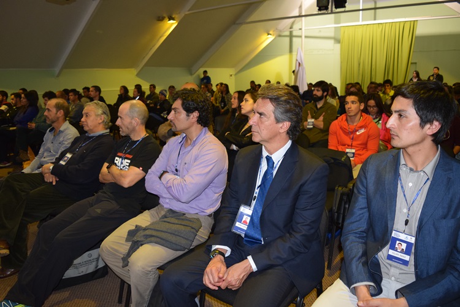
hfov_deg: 67.4
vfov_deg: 47.9
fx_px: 345
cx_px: 230
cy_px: 154
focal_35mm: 27
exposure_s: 1/60
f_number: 3.5
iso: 1600
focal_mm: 18
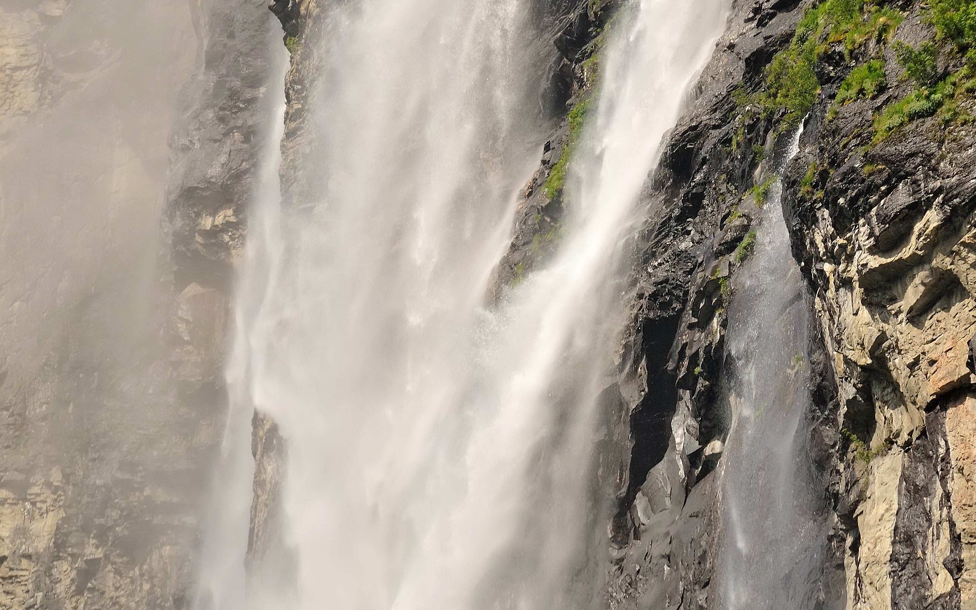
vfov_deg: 2.9
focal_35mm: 451
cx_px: 607
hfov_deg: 4.7
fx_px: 11997
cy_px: 338
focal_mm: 200
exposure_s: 1/400
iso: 200
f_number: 9
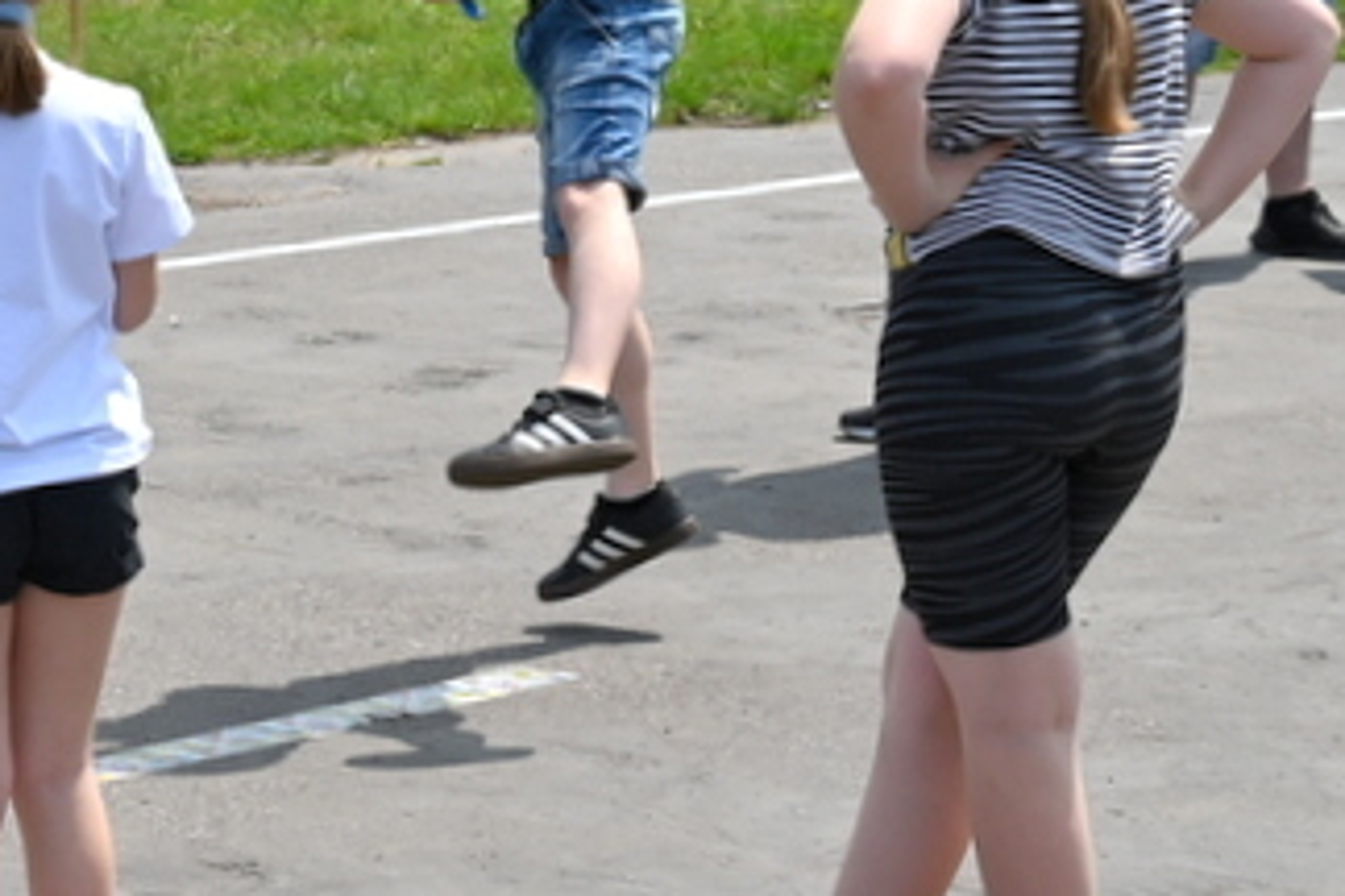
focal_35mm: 128
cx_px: 21
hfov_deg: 15.7
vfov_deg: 10.5
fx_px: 4776
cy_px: -183
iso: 100
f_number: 7.1
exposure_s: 1/400
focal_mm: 34.5
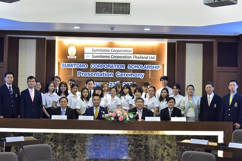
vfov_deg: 27.0
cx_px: 121
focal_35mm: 50
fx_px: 336
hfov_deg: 39.6
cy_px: 80
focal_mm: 50
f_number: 5.6
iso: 3200
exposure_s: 1/90
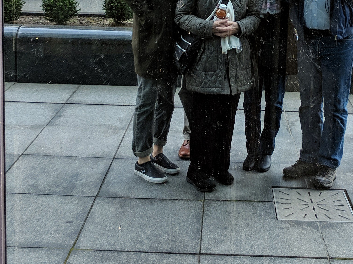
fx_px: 704
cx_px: 218
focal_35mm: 69
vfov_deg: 20.8
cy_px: 17
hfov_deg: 28.1
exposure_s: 1/125
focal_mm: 4.67
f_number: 2
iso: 103
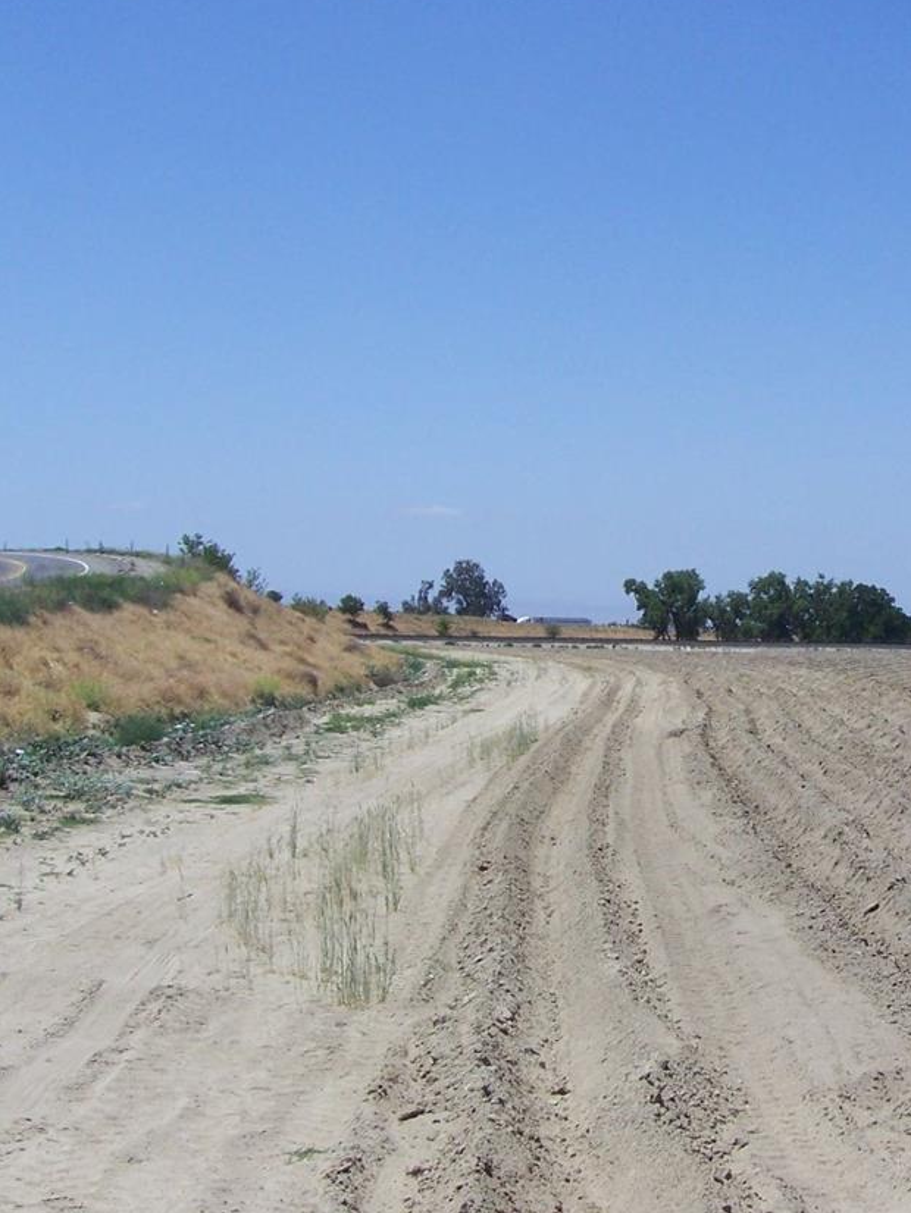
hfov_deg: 21.0
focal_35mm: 69
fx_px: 2420
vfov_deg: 28.1
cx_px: 771
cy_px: 547
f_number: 4
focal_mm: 6.3
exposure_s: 1/800
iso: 64
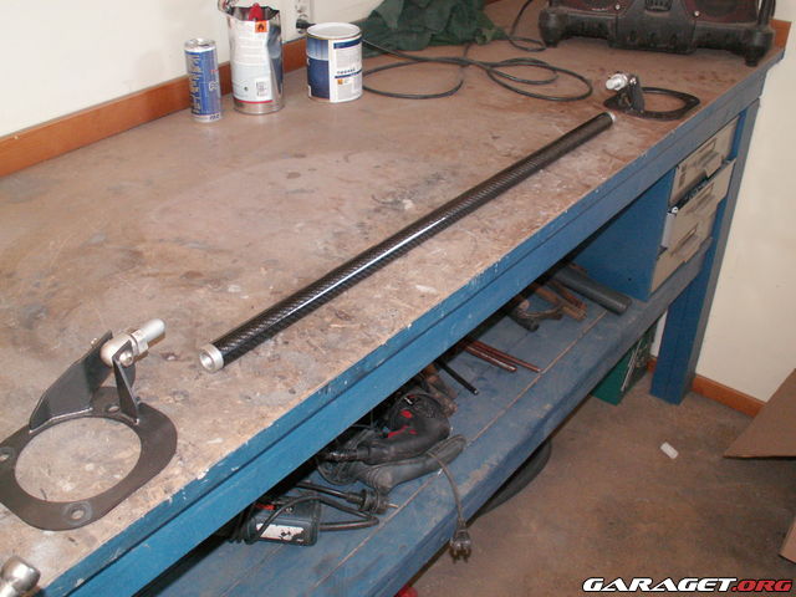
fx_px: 805
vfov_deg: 40.7
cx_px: 398
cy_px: 298
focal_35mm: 35
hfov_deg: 52.6
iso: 160
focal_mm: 5.86
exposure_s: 1/40
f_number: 2.8
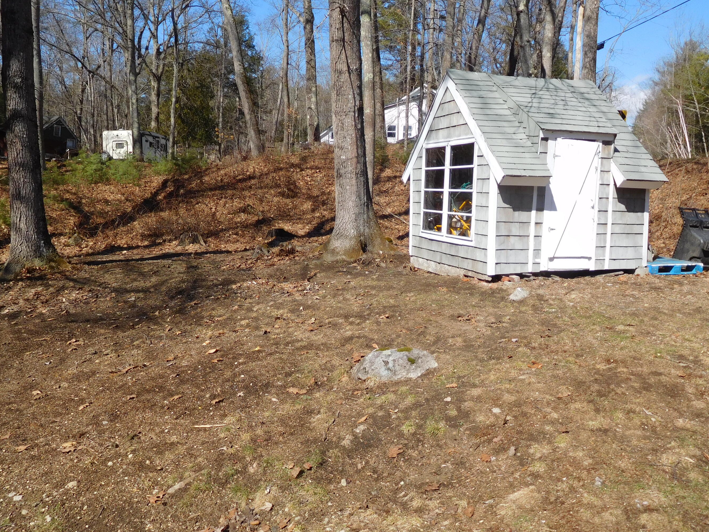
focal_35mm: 28
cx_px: 378
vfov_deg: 49.7
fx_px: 573
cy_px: 249
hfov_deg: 63.4
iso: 125
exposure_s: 1/1000
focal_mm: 4.5
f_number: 3.4
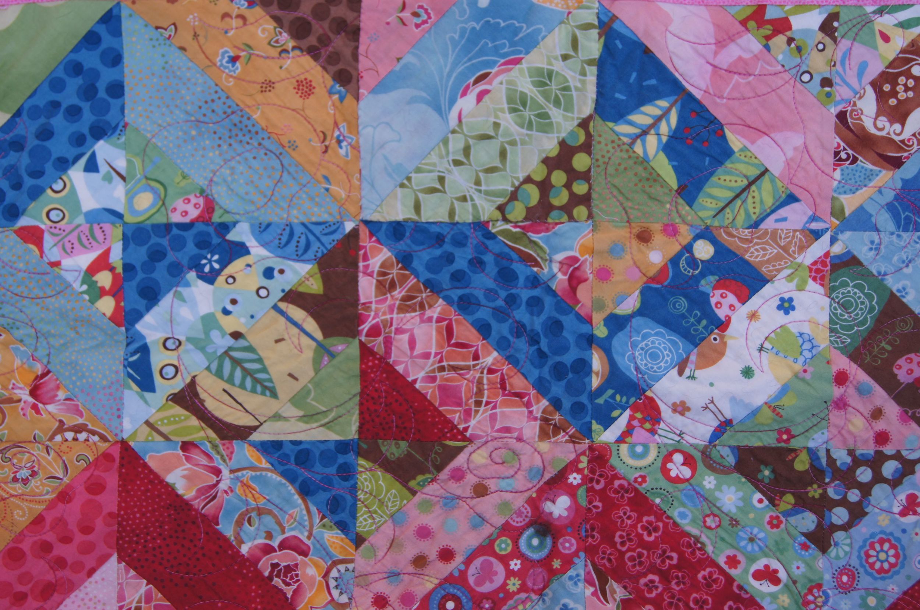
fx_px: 1340
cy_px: 305
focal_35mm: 52
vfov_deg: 25.7
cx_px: 460
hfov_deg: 37.9
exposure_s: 1/80
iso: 100
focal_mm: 35
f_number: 5.6
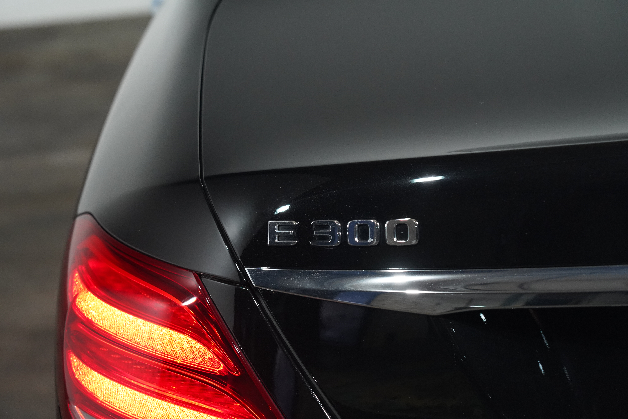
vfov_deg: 13.0
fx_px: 1832
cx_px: 314
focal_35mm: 105
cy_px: 210
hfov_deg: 19.5
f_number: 5.6
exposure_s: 1/50
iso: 4000
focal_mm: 105
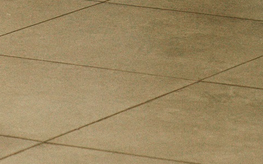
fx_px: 2939
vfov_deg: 3.1
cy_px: -361
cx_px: 369
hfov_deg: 5.1
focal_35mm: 410
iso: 1250
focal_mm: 85
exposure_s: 1/250
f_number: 2.8
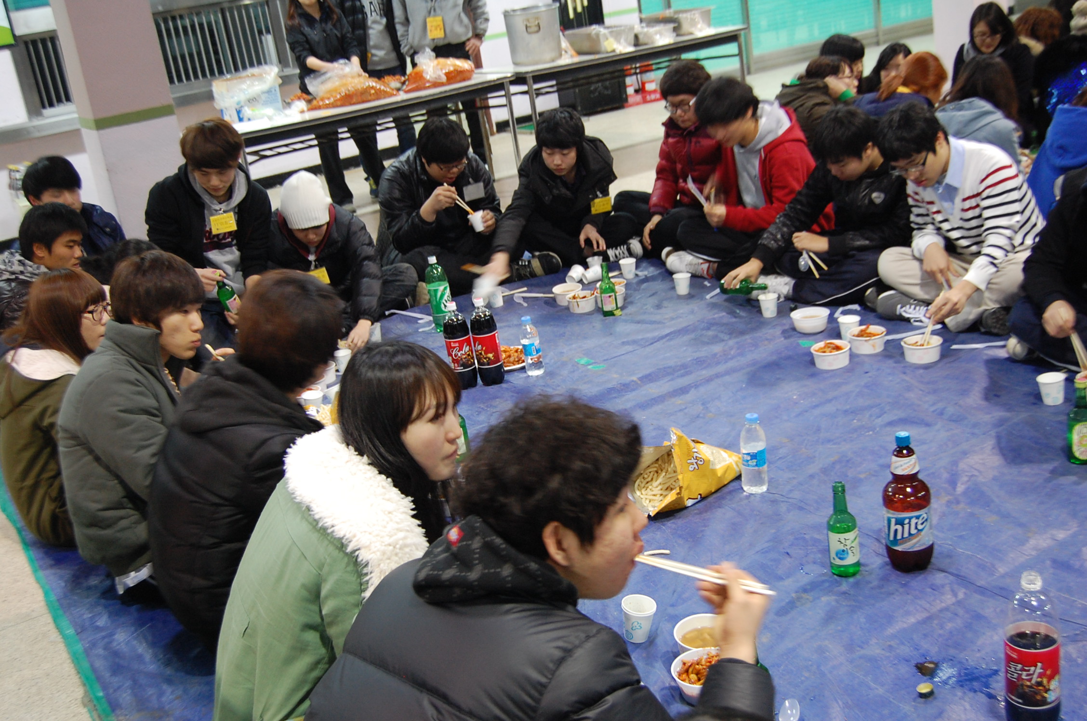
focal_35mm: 39
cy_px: 360
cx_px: 544
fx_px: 1176
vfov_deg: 34.1
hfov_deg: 49.6
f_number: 4
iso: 800
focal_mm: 26
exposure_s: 1/15
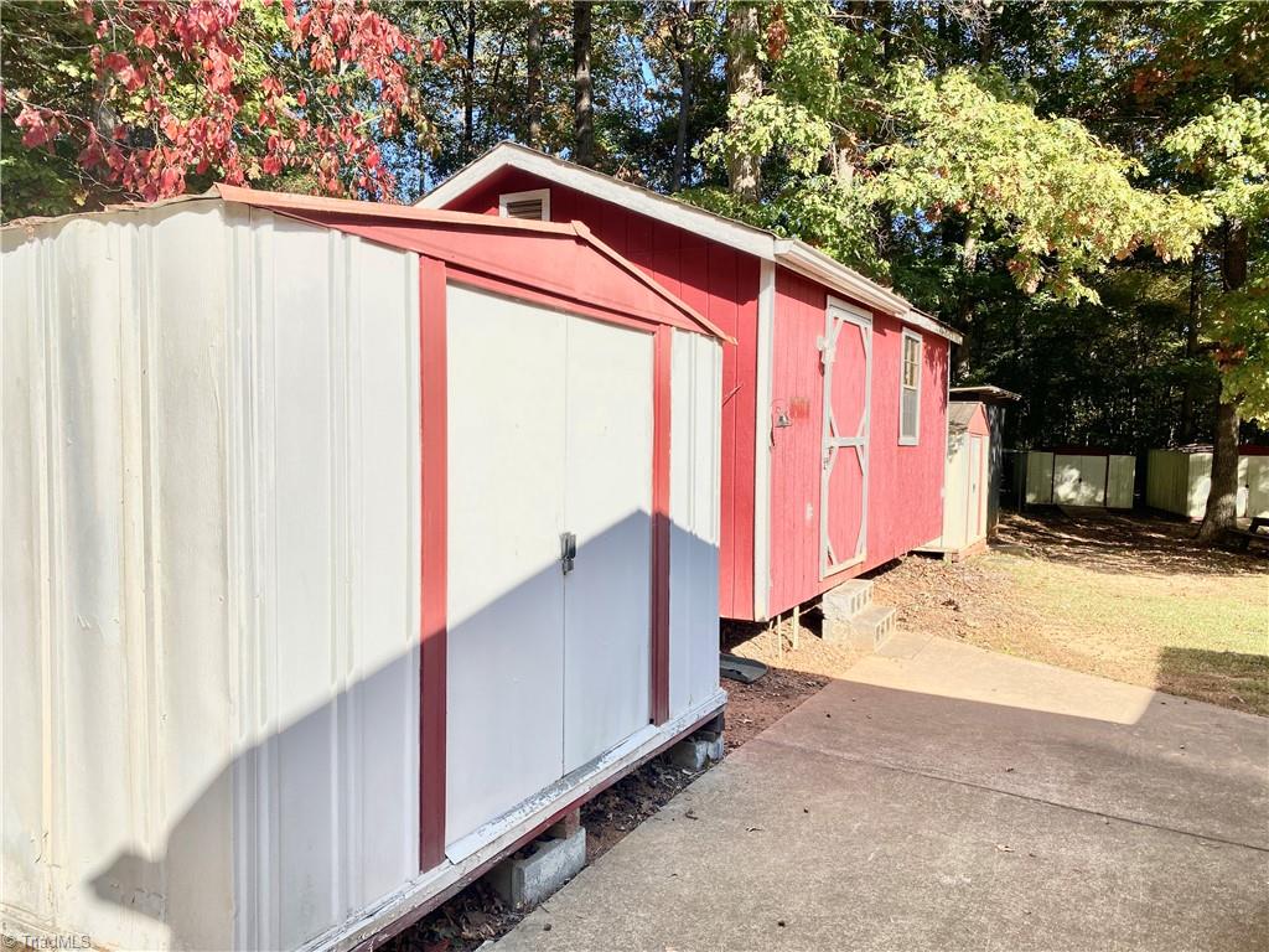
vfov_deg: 53.1
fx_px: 953
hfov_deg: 67.3
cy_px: 476
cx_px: 634
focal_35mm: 26
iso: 32
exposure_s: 1/1093
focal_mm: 4.25
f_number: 1.8
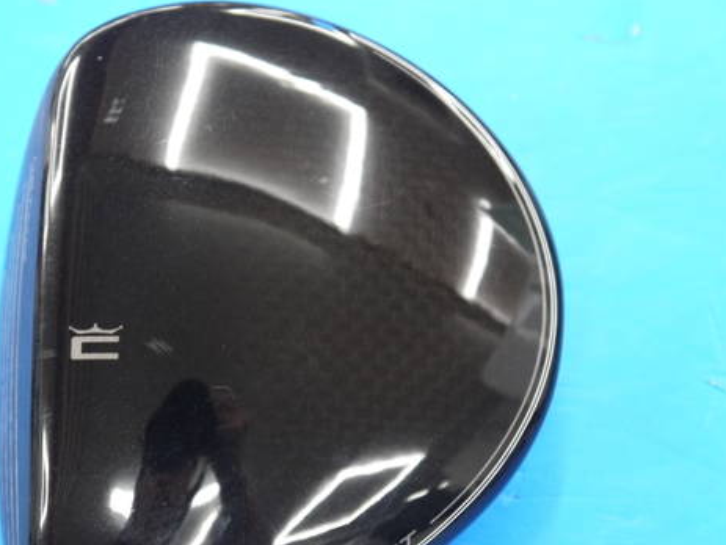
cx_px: 232
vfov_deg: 12.8
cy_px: 294
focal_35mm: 116
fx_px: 2435
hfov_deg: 16.9
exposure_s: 1/50
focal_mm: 42
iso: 800
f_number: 5.6
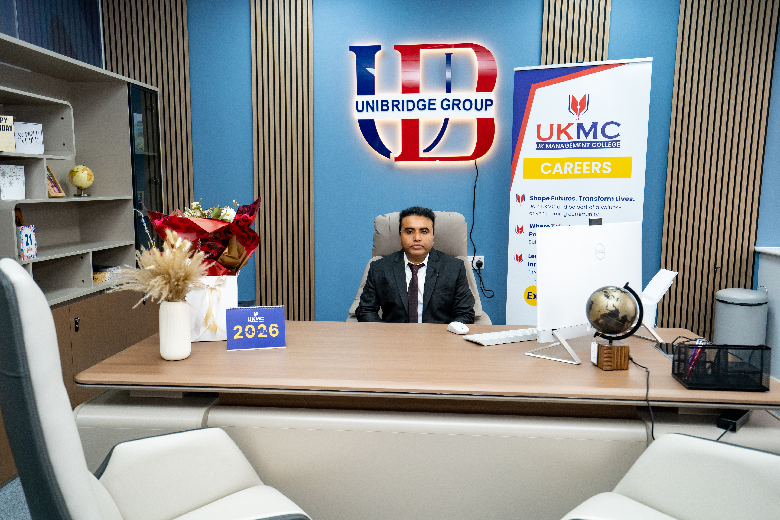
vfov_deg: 43.6
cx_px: 390
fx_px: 650
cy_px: 260
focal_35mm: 30
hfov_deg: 61.9
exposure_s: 1/250
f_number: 4
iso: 1600
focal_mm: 30
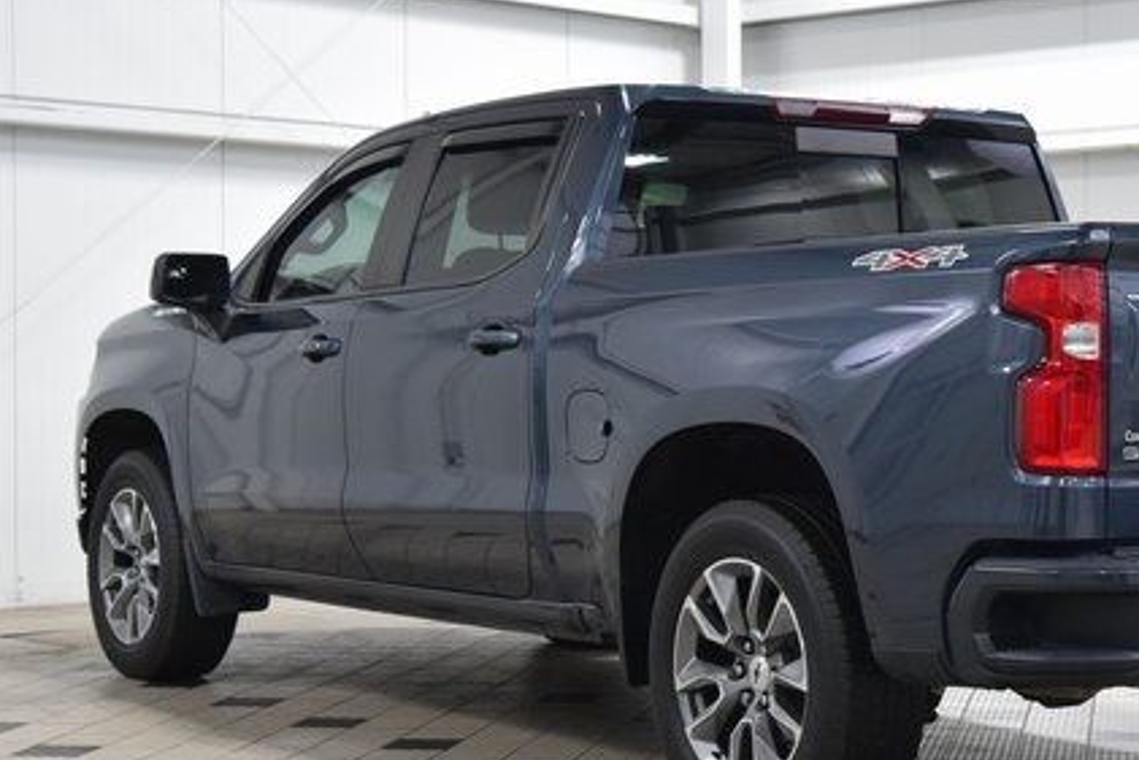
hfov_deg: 25.1
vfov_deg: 17.1
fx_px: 2524
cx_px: 863
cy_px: 437
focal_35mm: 80
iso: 1600
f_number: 5
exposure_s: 1/60
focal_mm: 35
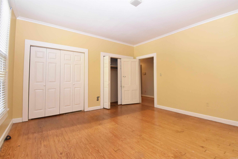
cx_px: 119
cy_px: 80
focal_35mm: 15
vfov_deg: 77.3
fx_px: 99
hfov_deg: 100.4
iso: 3200
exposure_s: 1/40
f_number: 10
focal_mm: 10
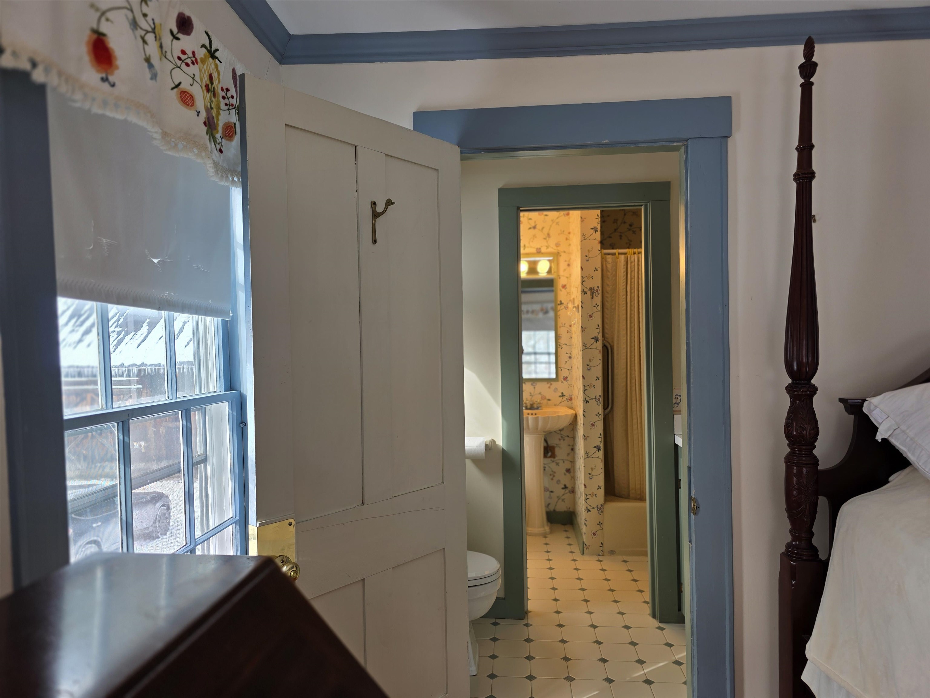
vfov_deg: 58.9
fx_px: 618
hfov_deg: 73.9
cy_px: 349
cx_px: 465
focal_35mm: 23
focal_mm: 6.3
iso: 40
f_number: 1.7
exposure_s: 1/120
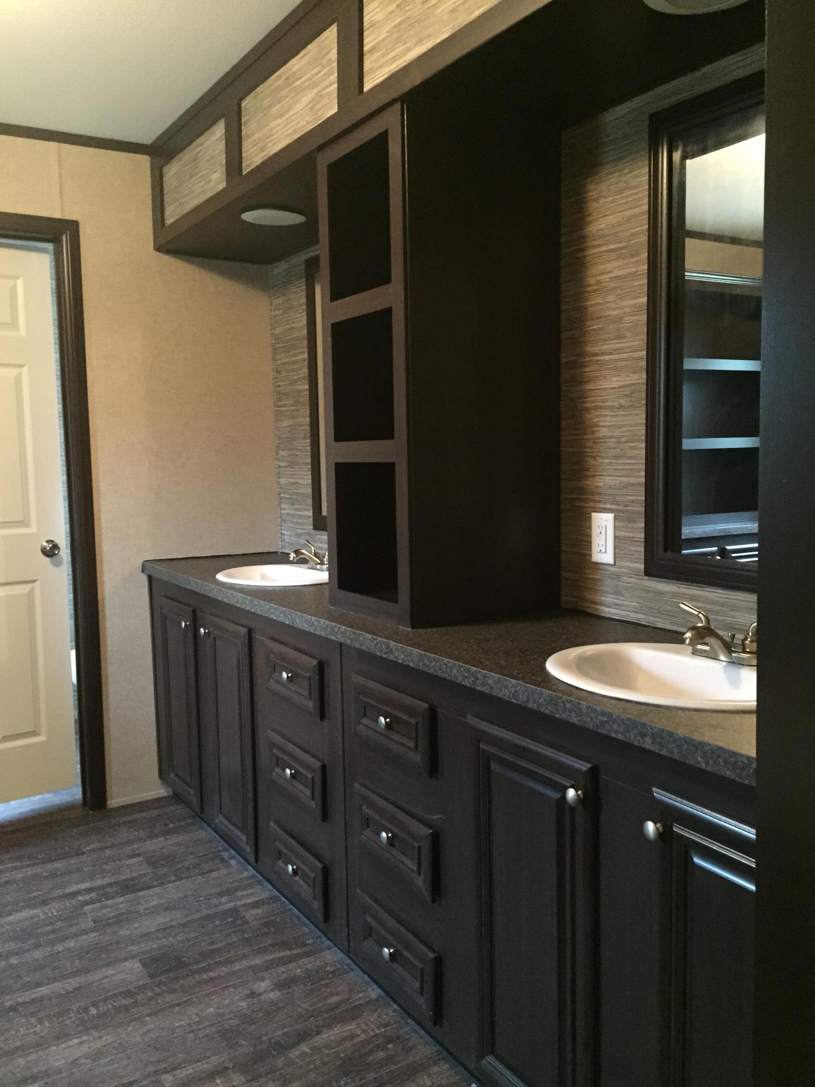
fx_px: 910
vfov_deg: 61.7
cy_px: 544
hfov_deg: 48.2
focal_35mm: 29
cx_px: 408
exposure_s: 1/15
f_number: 2.2
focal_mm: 4.15
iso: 400
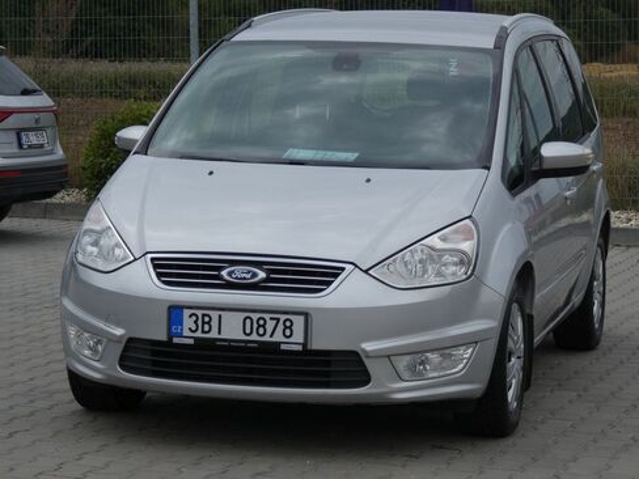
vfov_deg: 12.9
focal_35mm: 115
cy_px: 240
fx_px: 2123
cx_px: 320
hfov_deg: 17.1
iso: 80
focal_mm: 20.5
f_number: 5
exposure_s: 1/400
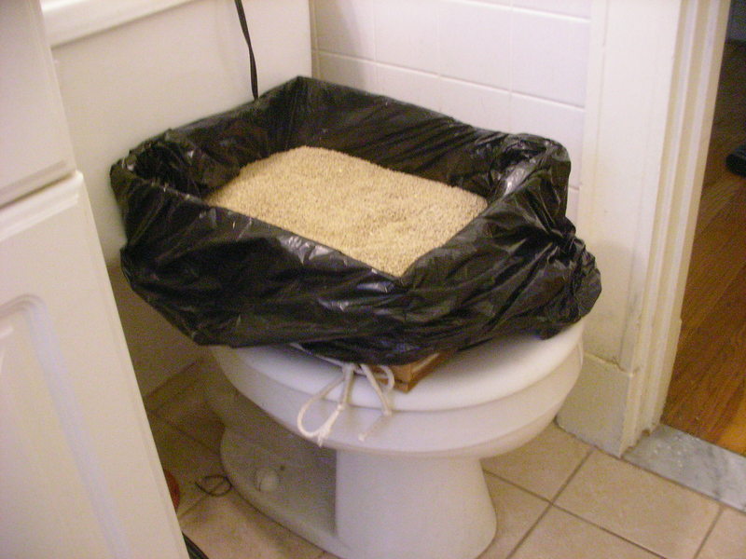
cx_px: 373
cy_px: 280
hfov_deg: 49.0
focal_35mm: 38
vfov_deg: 37.7
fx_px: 819
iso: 400
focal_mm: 6.3
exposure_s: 1/6.9
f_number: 3.5
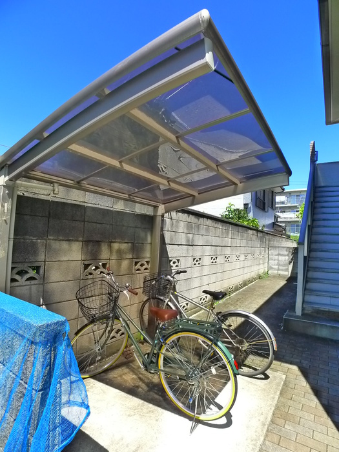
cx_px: 170
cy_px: 226
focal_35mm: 24
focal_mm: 5.1
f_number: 3.5
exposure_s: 1/400
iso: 400
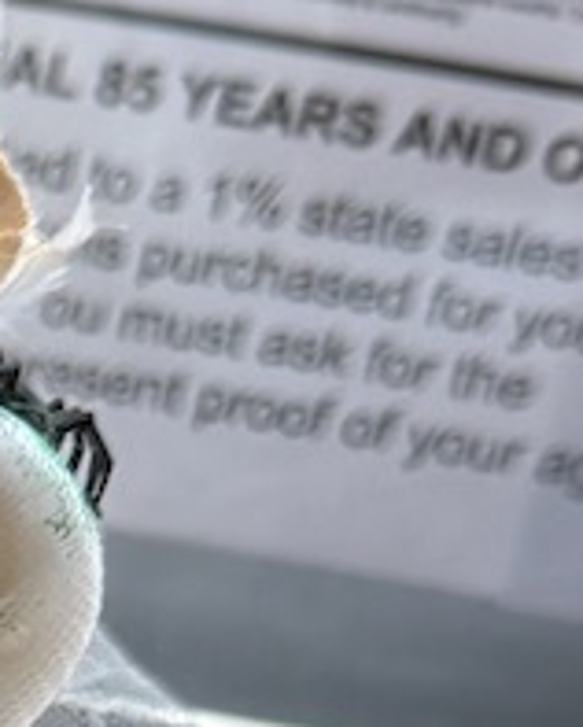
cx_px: -631
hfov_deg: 9.4
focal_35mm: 152
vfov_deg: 12.1
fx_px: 3273
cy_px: 1114
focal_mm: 6.76
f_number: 1.78
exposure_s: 1/121
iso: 125
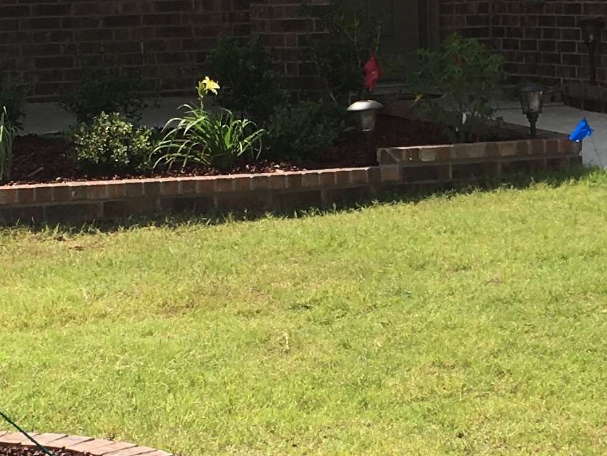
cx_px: 385
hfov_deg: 15.3
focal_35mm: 129
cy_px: 225
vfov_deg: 11.5
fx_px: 2263
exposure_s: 1/1350
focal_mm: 4.15
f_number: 2.2
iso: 25
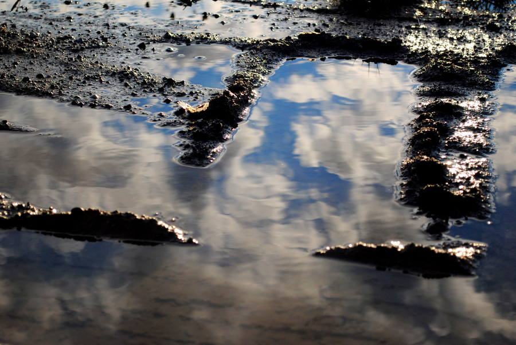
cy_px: 172
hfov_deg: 24.6
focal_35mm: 82
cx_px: 258
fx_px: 1184
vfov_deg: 16.6
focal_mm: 55
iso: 200
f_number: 5.6
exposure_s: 1/500
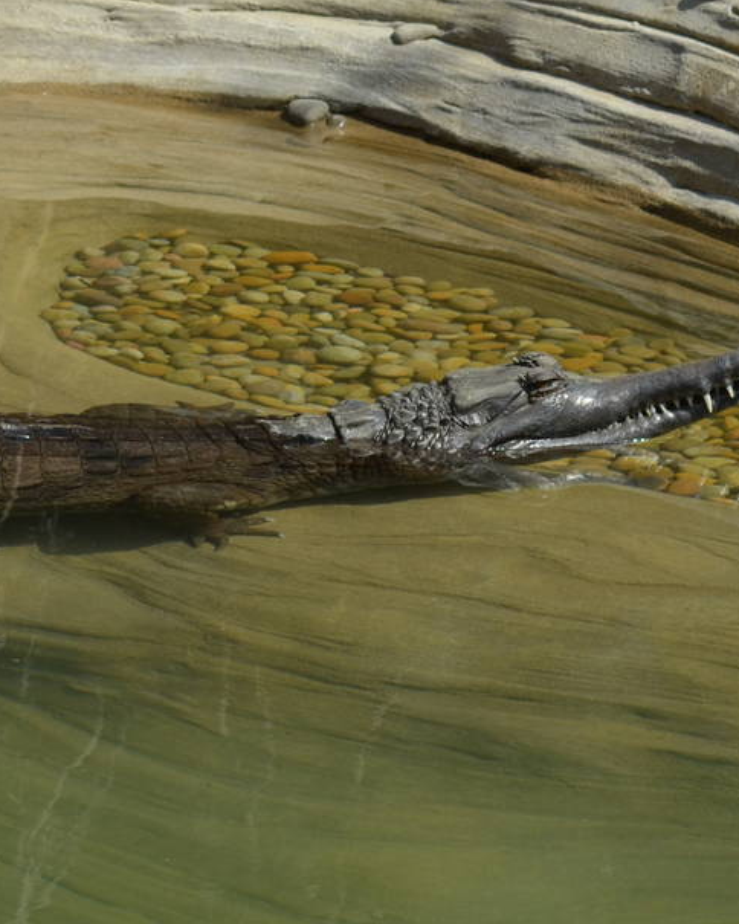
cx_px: -179
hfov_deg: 5.9
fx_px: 7108
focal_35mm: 260
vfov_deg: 7.4
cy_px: 586
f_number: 6.3
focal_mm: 70
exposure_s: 1/640
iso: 200
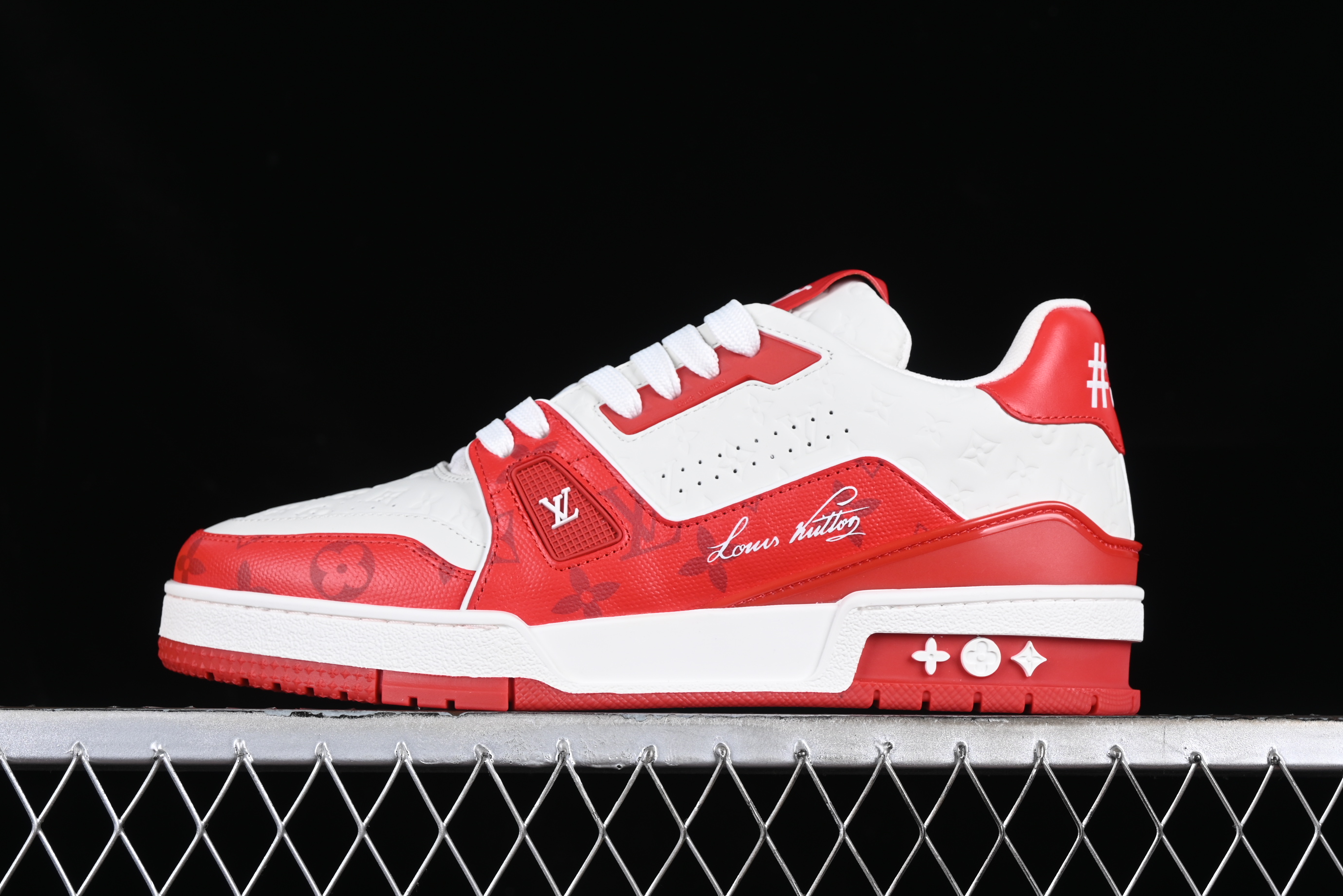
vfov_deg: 18.0
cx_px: 664
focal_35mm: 76
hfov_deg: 26.6
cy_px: 443
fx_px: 2835
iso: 160
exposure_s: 1/80
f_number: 8
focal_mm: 50
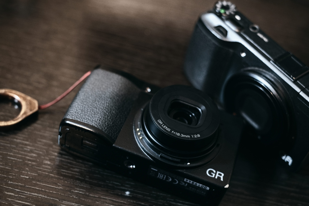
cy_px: 103
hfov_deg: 37.5
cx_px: 154
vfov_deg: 25.5
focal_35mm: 53
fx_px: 455
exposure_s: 1/30
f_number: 2.8
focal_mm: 35
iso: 2000
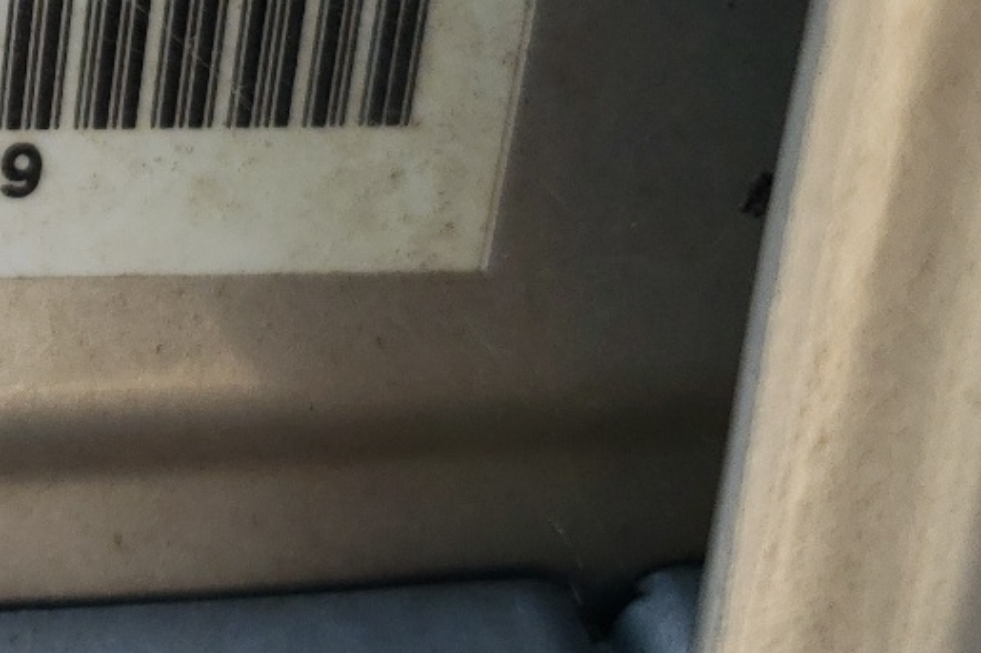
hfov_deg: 22.1
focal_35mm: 84
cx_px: -248
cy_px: -145
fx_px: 2288
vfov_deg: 15.6
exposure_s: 1/345
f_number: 1.5
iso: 50
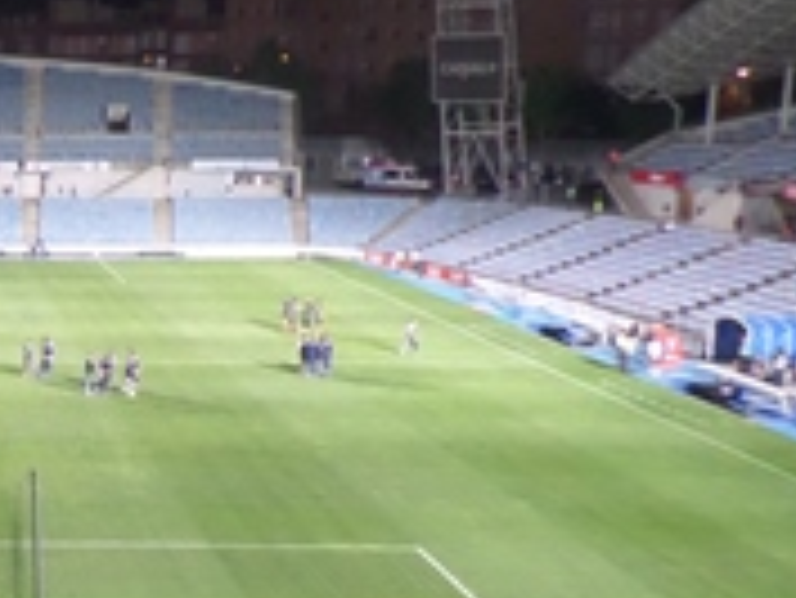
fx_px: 1795
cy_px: 499
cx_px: -252
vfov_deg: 18.7
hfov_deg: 22.3
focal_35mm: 78
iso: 400
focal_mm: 4.1
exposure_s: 1/30
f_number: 2.8
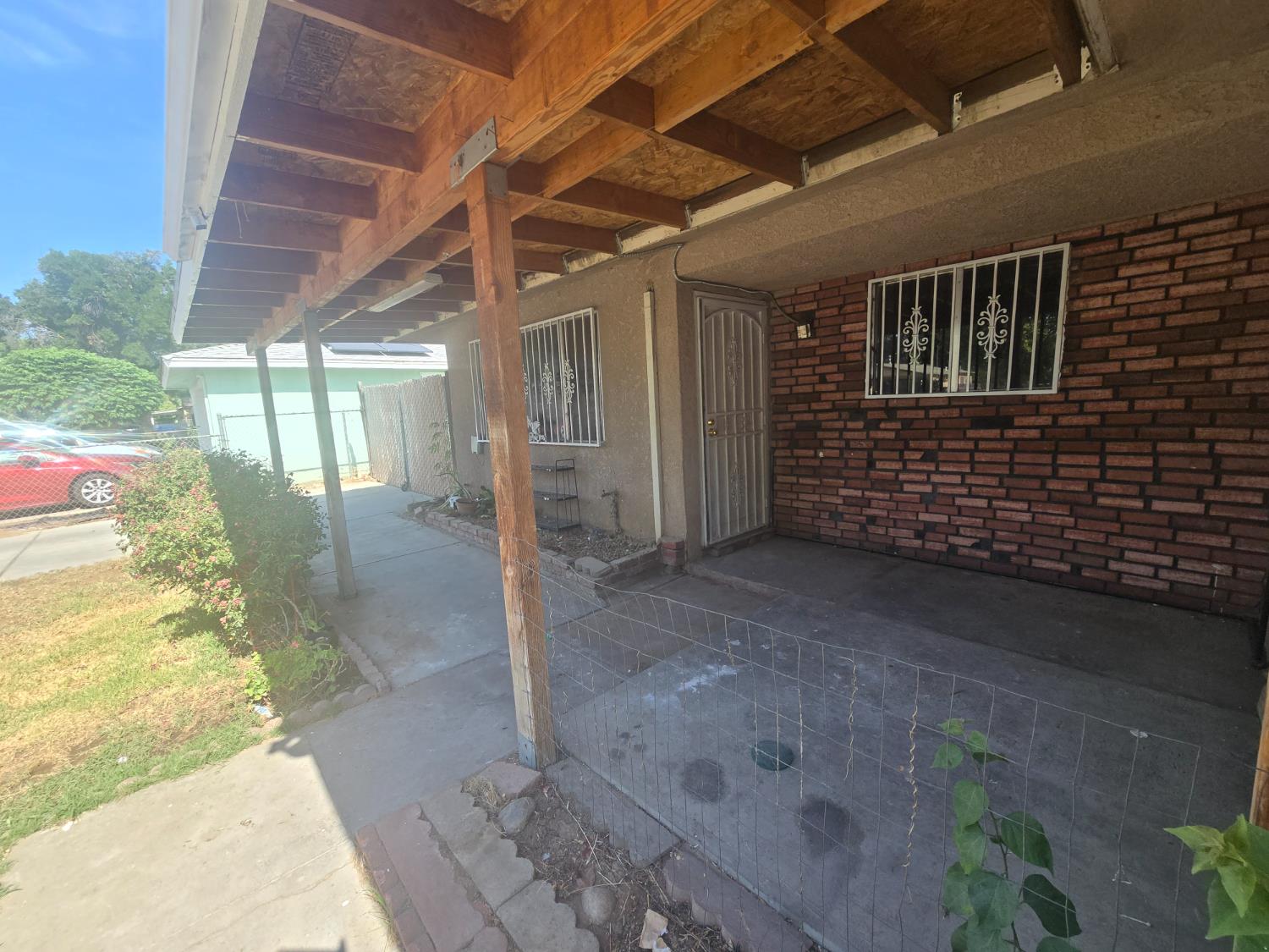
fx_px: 477
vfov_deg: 89.9
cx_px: 634
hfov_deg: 106.2
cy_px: 476
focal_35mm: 13
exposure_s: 1/577
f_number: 2.2
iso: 50
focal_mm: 2.2
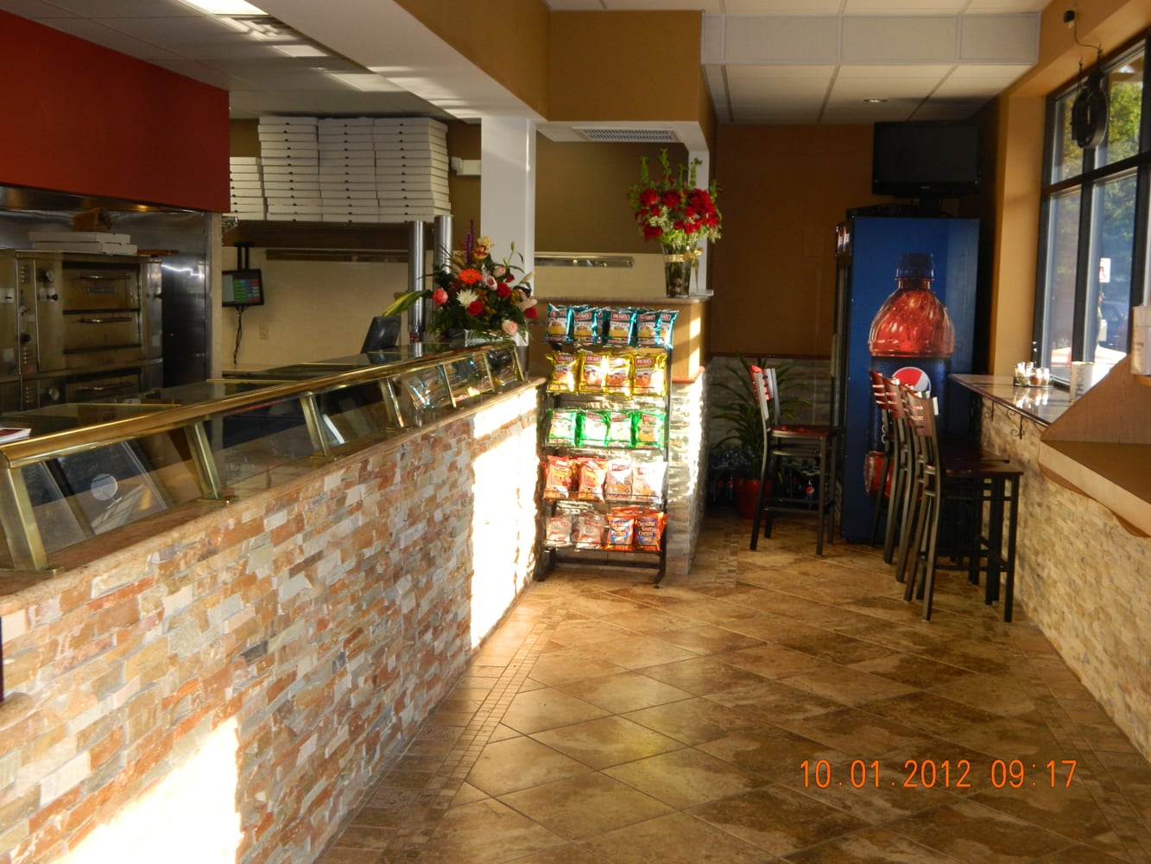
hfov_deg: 45.8
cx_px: 576
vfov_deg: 35.1
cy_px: 432
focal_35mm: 41
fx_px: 1363
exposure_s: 1/60
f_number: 3.5
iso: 110
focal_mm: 7.3
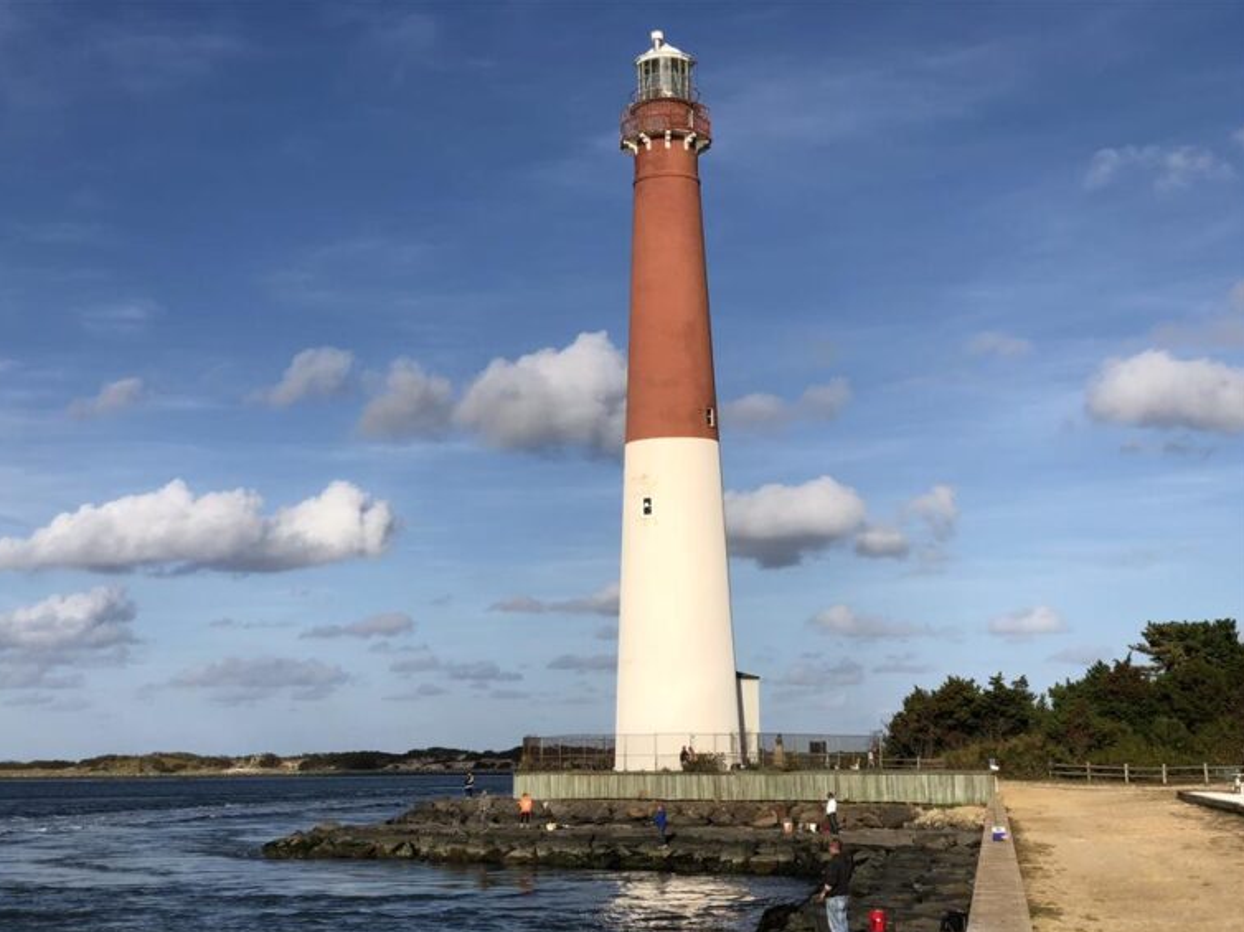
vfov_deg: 27.5
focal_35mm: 53
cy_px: 473
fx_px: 1904
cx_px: 619
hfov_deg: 36.2
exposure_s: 1/1799
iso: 16
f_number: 2.4
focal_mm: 6
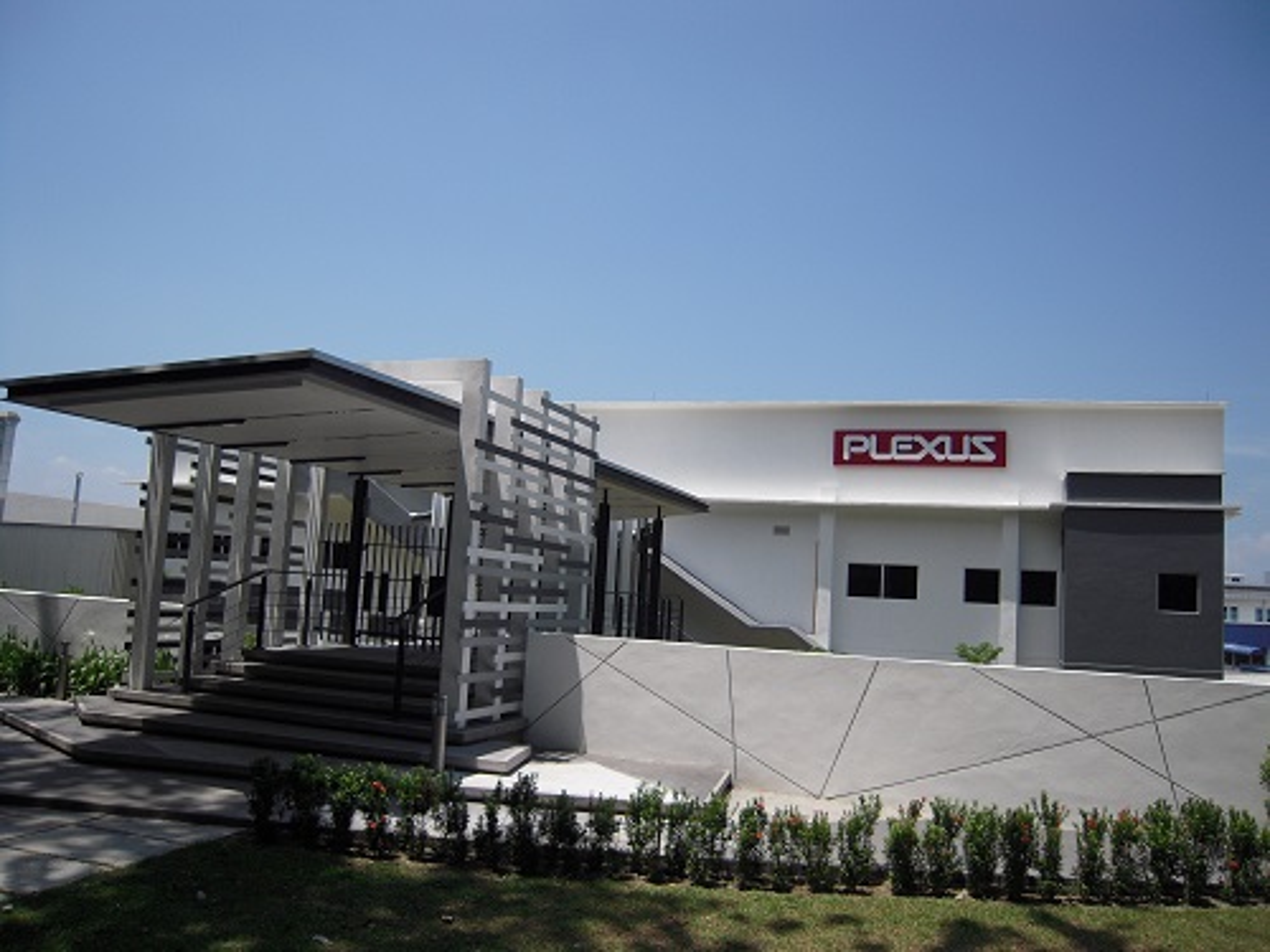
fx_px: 1027
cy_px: 476
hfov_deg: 63.4
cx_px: 635
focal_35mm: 28
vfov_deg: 49.7
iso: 100
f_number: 5.4
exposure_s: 1/640
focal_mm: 5
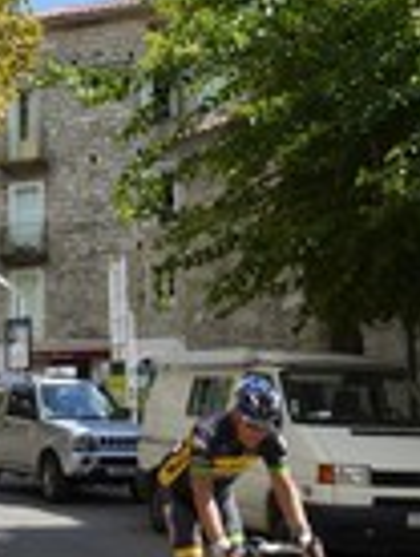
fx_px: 1129
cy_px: 254
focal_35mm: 70
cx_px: 16
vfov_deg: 27.7
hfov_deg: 20.5
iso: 400
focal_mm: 24
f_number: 13
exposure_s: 1/200
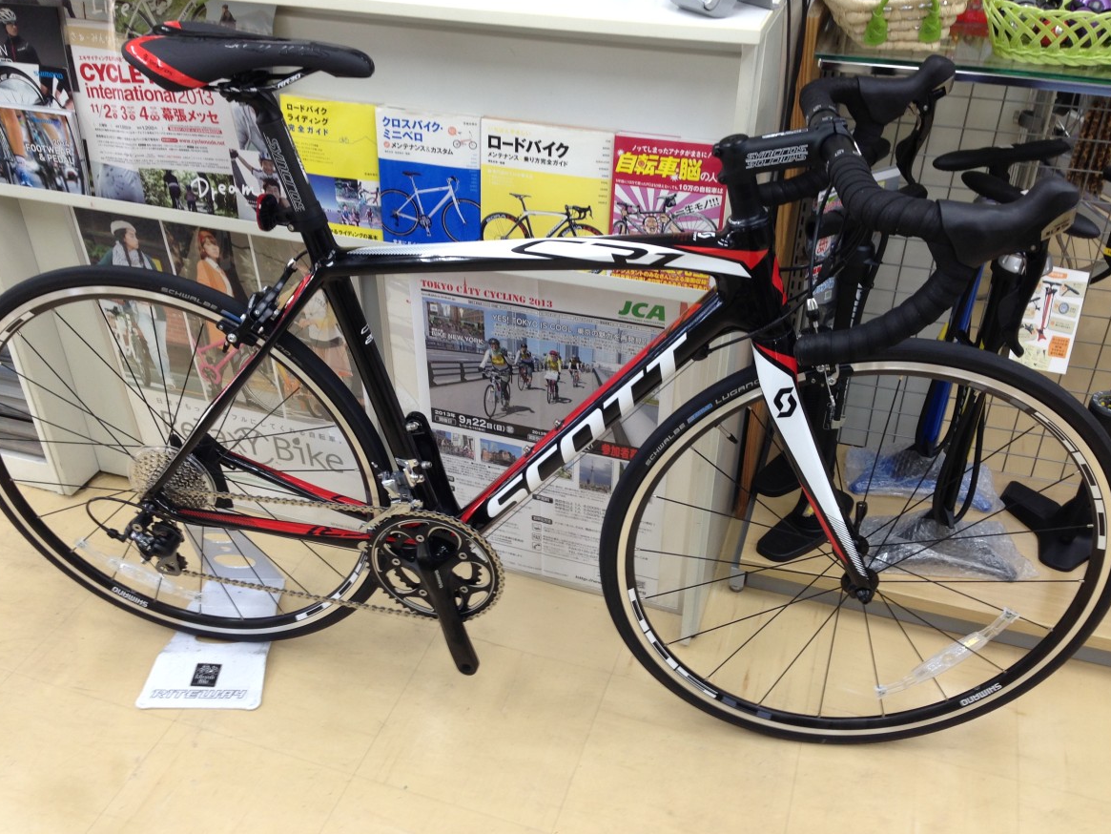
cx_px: 545
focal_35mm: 34
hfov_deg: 53.9
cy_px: 416
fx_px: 1091
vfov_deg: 41.8
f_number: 2.4
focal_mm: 4.12
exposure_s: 1/30
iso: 50
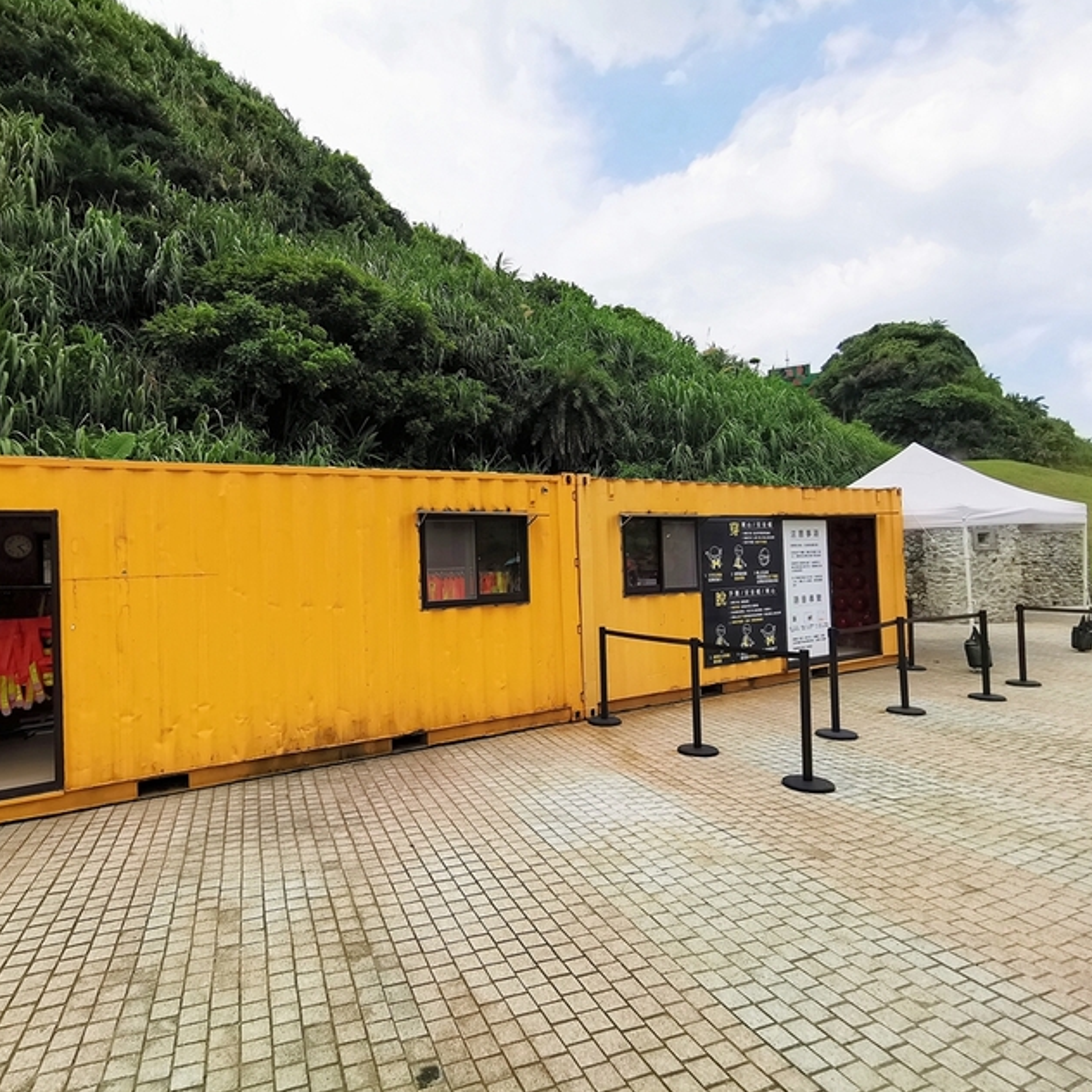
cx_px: 453
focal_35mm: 19
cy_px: 545
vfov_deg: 77.7
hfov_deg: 77.0
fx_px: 678
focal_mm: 2.35
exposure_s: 1/1119
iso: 50
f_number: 2.2
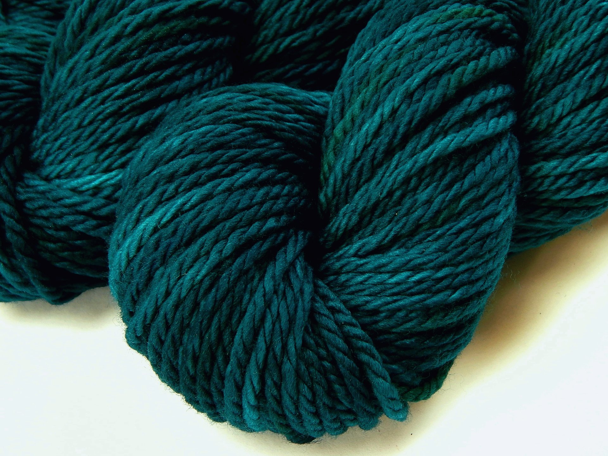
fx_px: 755
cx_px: 304
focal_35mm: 43
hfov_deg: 43.9
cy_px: 228
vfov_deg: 33.6
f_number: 3.6
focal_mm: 7.7
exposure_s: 1/20
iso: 125
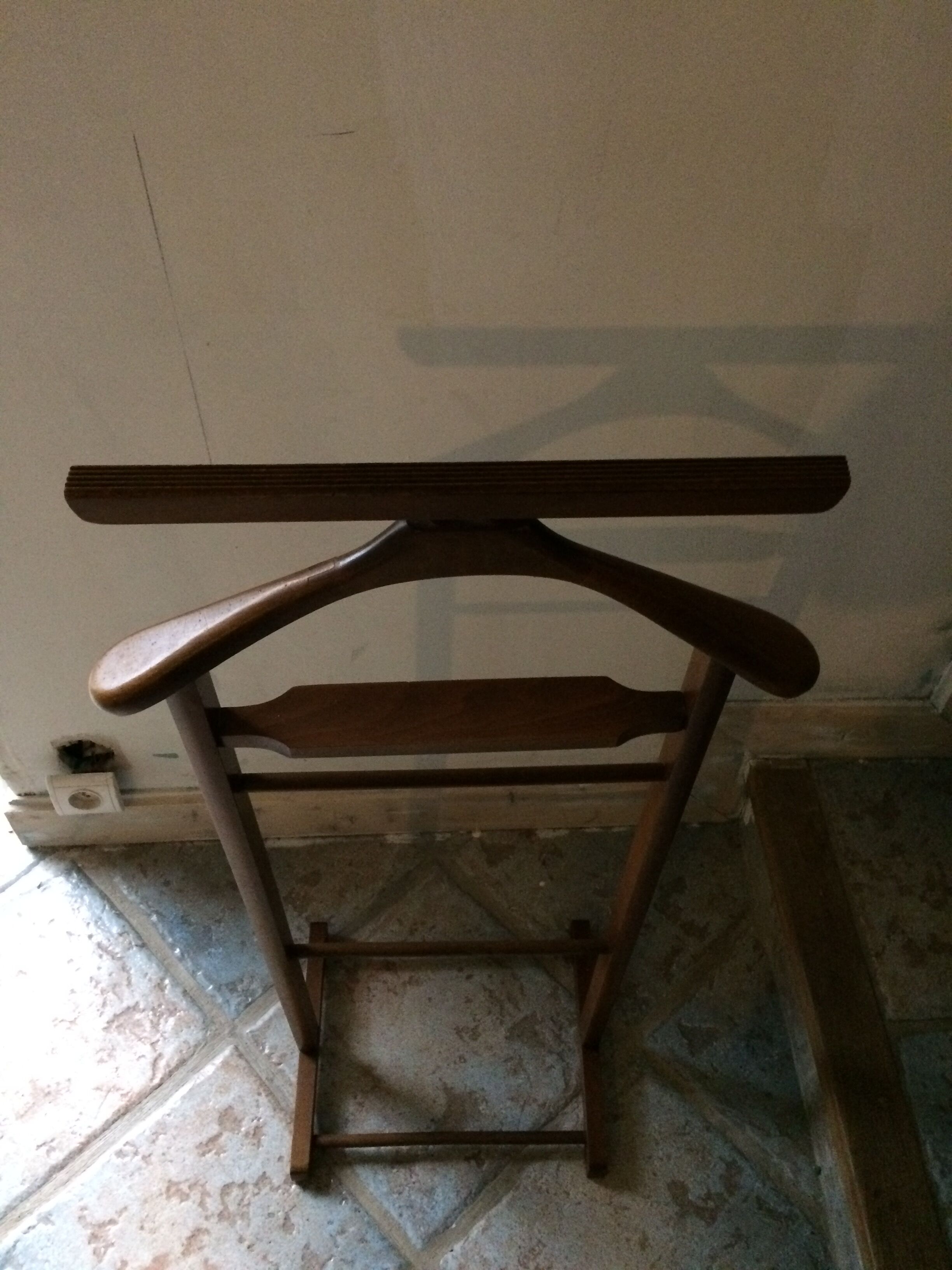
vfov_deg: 61.7
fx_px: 1063
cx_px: 476
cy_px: 635
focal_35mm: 29
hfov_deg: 48.2
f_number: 2.2
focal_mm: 4.15
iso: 500
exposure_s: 1/17
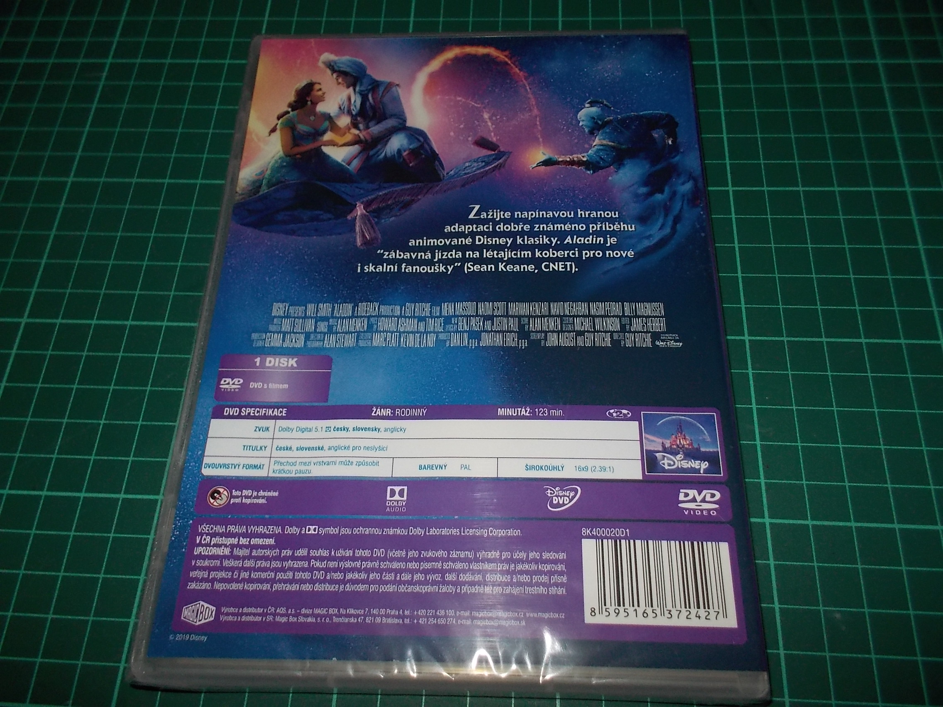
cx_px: 472
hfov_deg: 61.7
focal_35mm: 29
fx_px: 790
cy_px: 354
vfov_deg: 48.2
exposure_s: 1/30
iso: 200
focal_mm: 4.1
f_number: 3.3
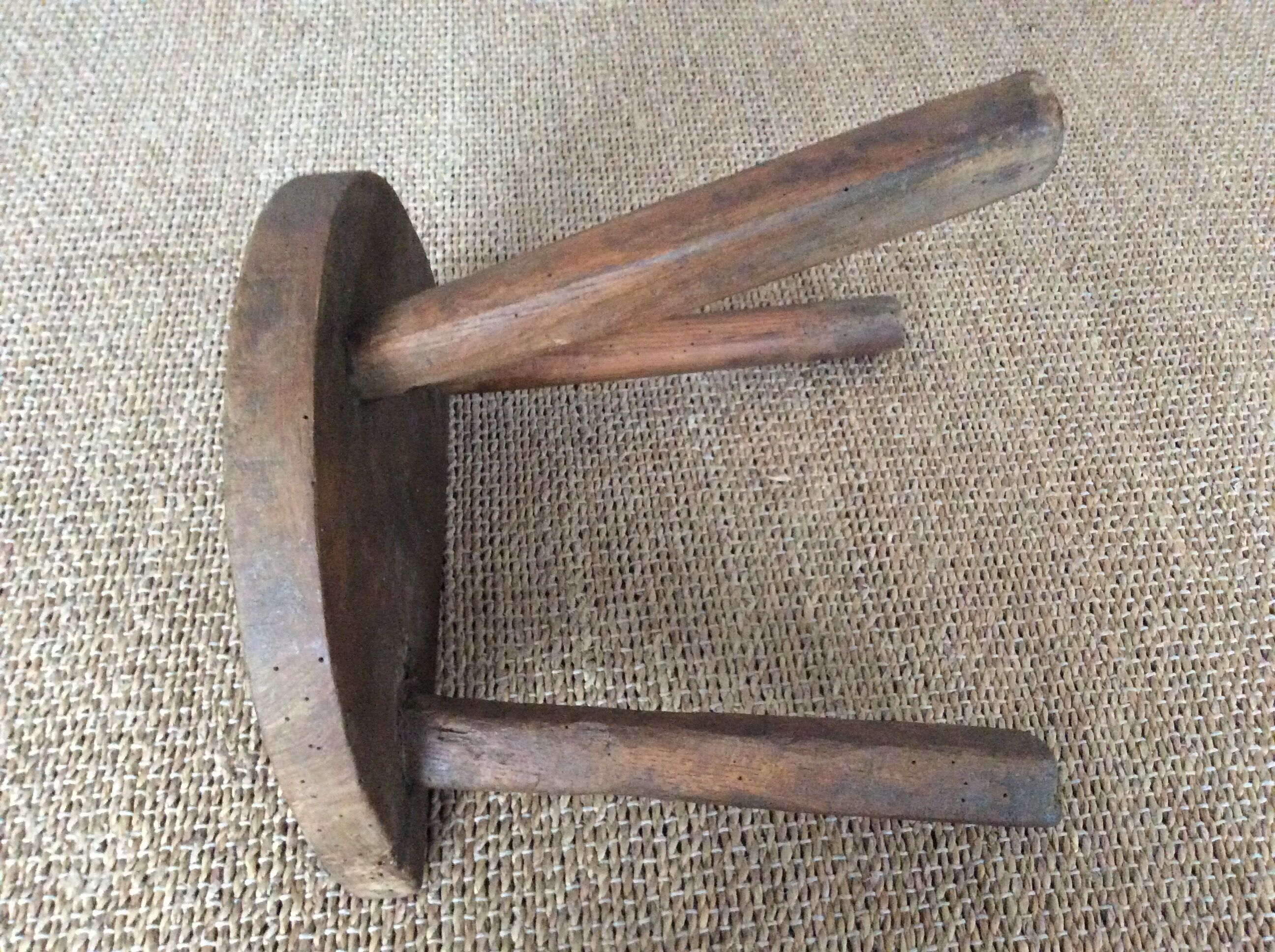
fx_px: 1177
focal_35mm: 32
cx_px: 638
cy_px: 476
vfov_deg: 44.1
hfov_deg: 56.9
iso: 500
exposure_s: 1/17
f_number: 2.4
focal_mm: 3.3
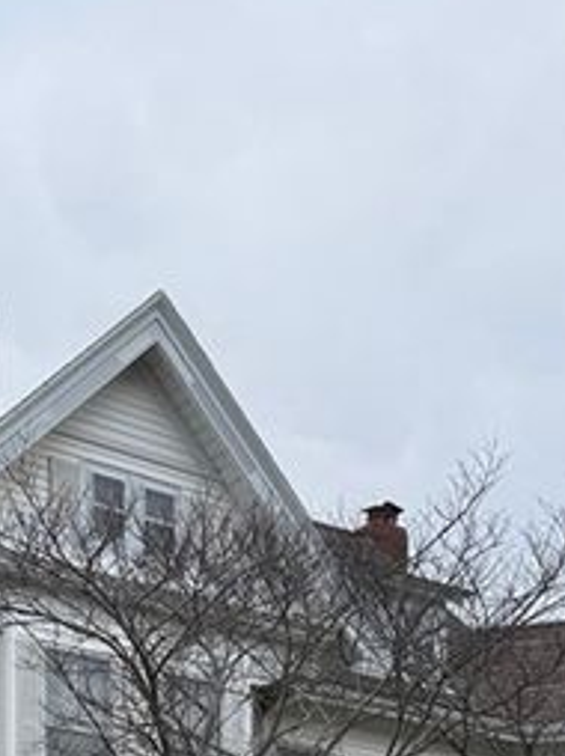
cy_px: 856
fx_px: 1373
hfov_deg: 22.7
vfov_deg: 27.8
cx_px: 68
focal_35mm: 63
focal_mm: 6.76
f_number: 1.78
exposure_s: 1/1366
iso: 80
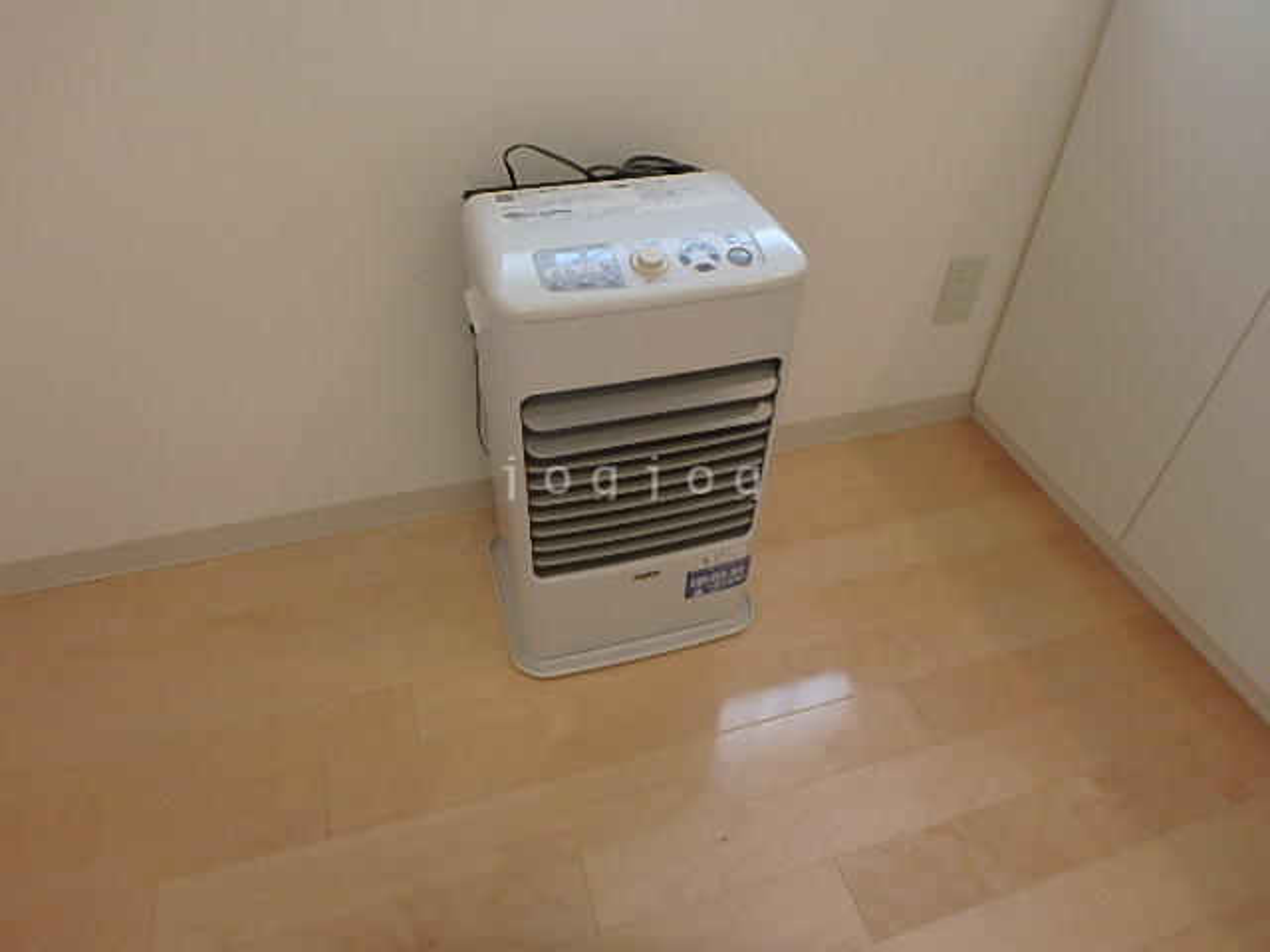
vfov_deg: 63.4
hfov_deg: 79.0
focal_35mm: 21
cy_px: 476
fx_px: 770
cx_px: 635
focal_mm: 3.7
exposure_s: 1/40
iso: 200
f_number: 3.5
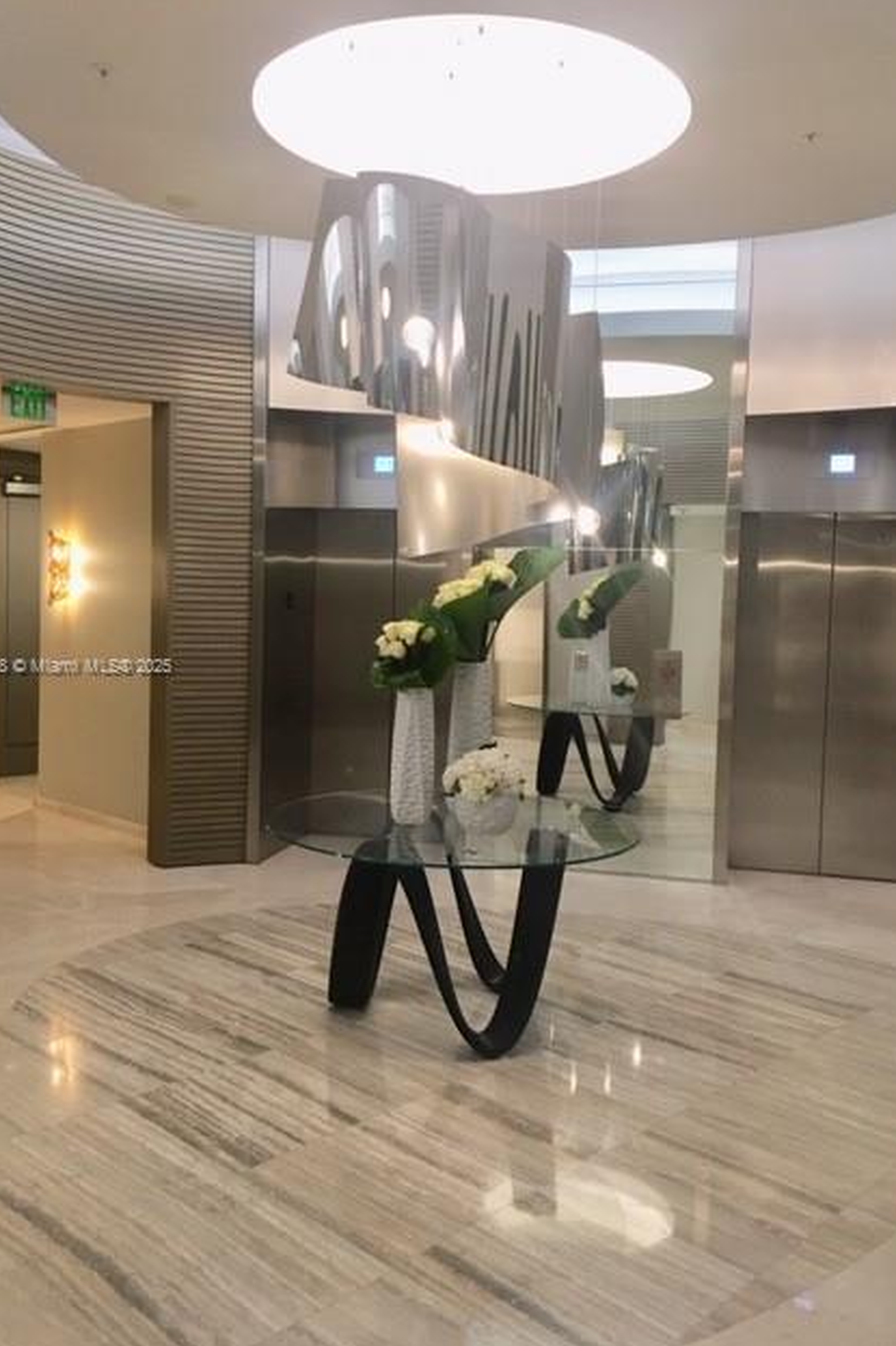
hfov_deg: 42.3
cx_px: 443
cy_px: 668
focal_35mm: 31
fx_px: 1158
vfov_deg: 60.3
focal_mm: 4.15
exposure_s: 1/15
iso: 50
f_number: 2.2
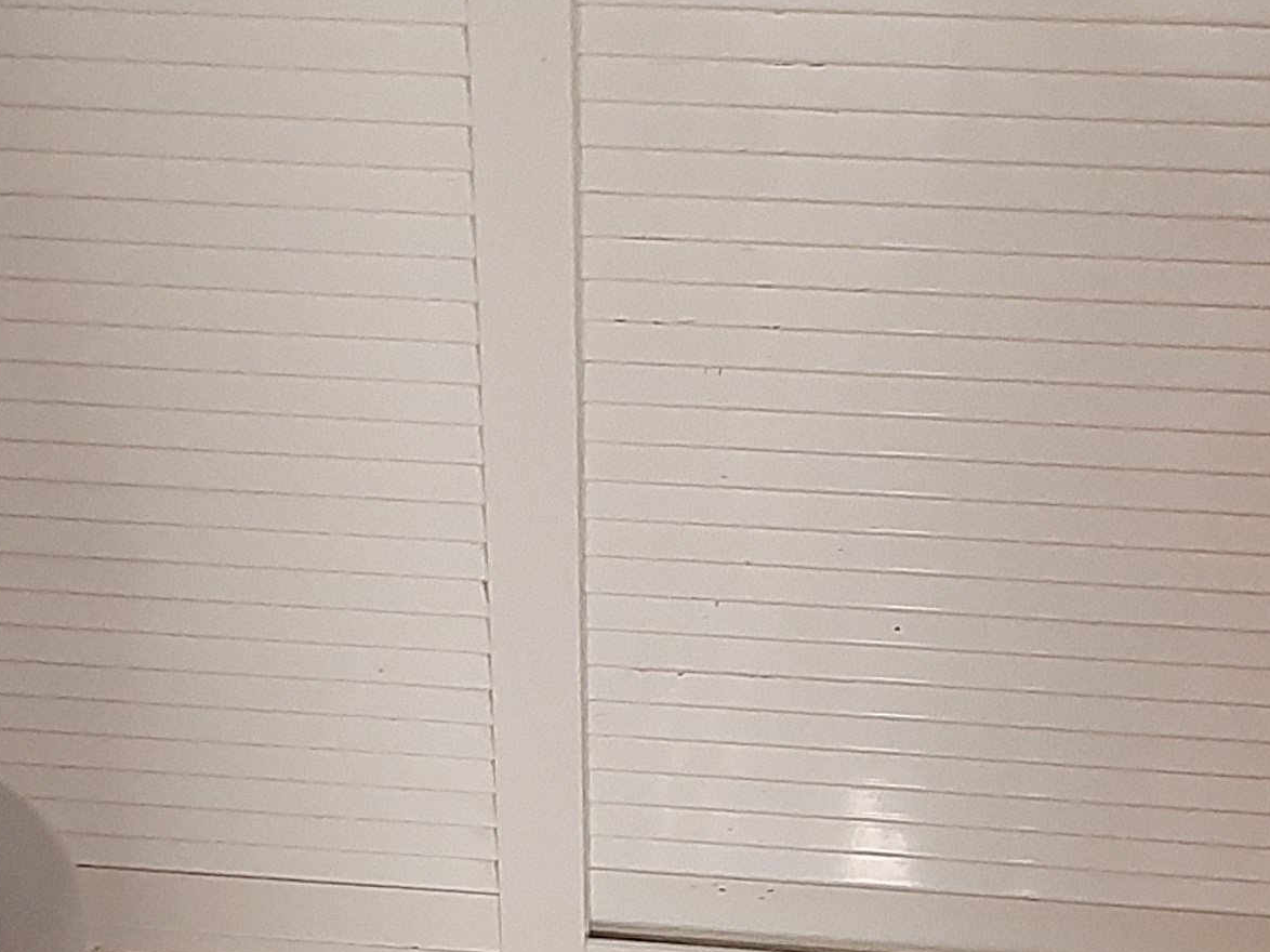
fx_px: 3375
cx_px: 486
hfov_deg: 21.3
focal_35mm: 92
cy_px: 701
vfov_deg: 16.0
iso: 500
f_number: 1.7
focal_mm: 3.93
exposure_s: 1/25
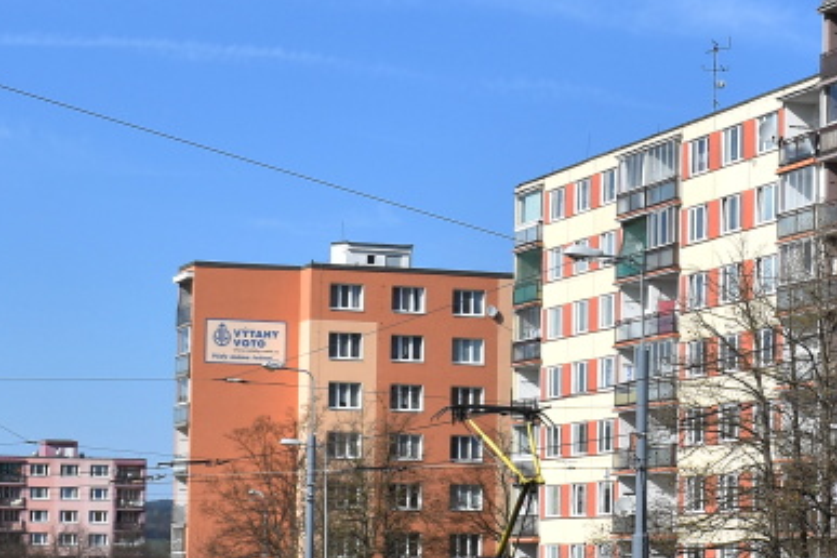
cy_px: 323
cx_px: 874
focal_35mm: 99
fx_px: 2309
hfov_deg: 19.8
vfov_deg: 13.8
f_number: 10
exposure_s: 1/400
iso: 200
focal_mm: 25
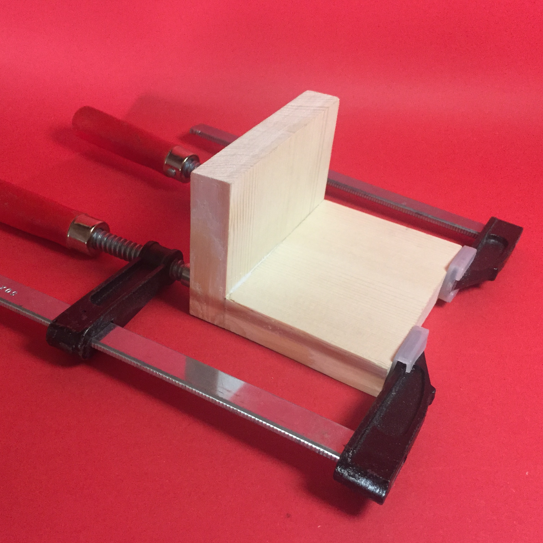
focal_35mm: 35
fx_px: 621
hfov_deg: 47.1
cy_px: 278
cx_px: 233
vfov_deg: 47.2
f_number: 2.2
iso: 250
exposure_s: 1/33
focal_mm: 4.15
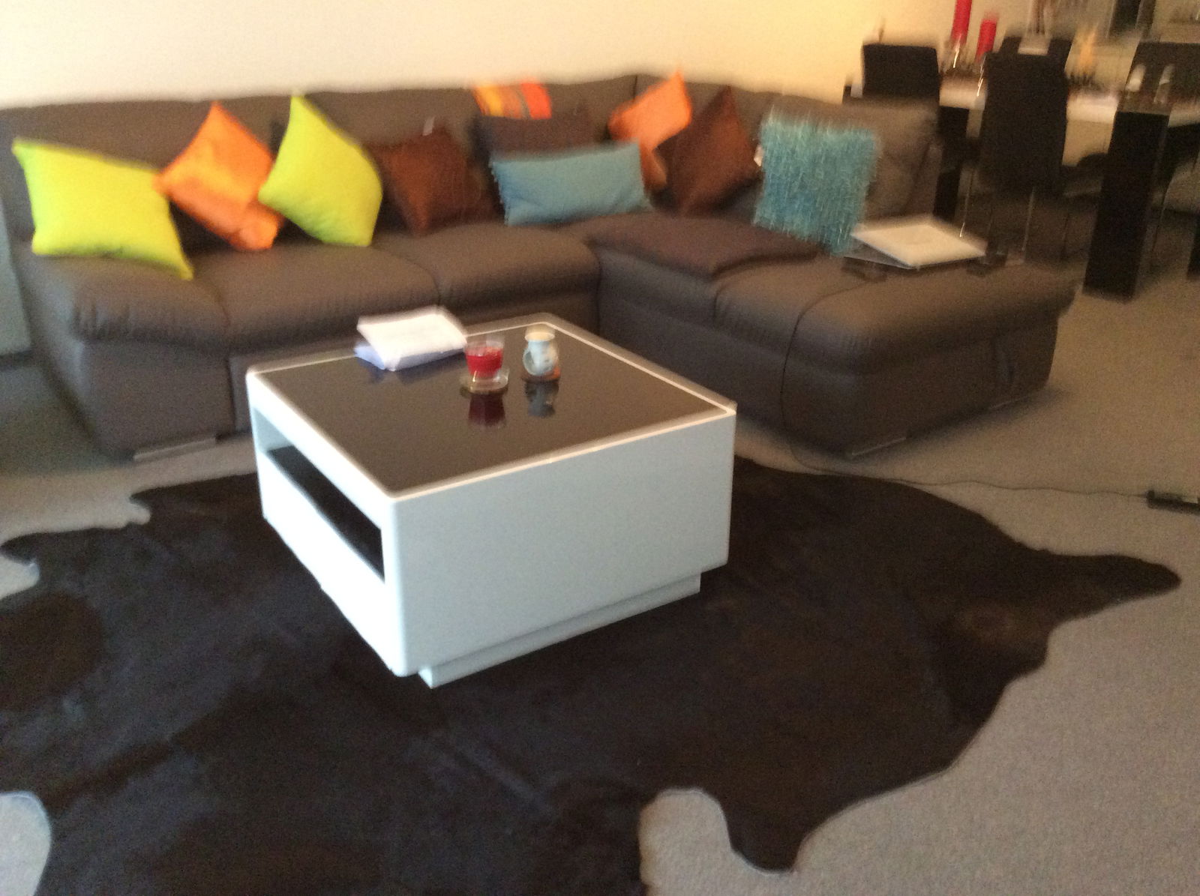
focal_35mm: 33
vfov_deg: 42.8
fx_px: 1142
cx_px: 600
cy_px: 448
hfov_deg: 55.4
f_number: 2.4
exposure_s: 1/15
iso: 320
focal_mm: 3.3
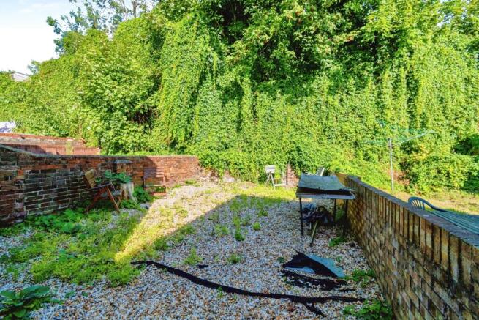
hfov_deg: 100.4
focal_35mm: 15
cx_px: 240
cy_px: 160
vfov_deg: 77.4
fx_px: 200
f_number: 8
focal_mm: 10
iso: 320
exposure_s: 1/640
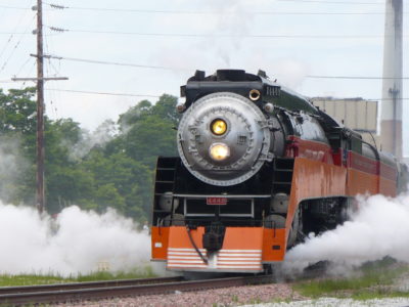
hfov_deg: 7.4
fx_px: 3155
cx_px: 204
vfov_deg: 5.6
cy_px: 154
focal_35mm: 267
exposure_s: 1/500
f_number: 4.2
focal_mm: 29.6
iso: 100
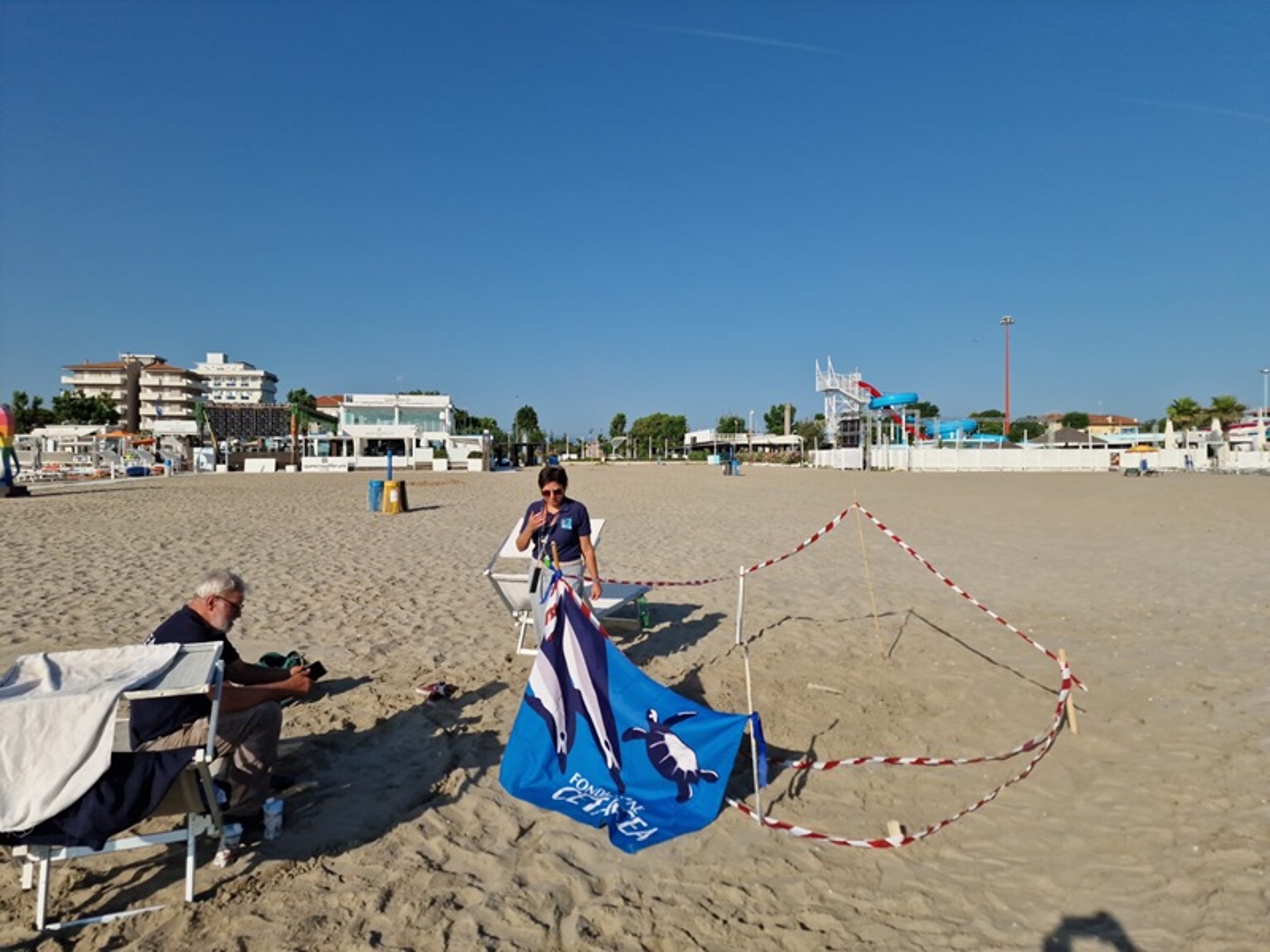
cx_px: 635
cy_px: 476
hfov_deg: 73.9
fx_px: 844
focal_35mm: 23
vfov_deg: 58.9
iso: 50
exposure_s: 1/18519
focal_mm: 6.4
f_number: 1.8
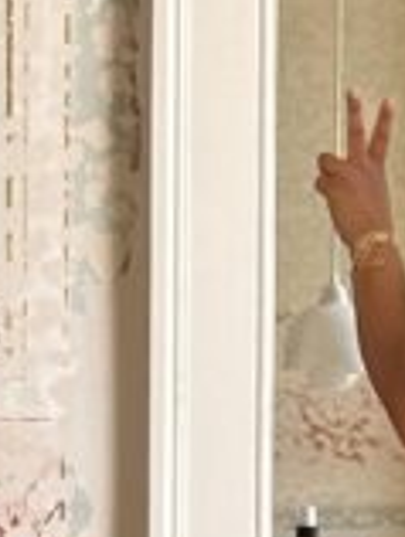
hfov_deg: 4.7
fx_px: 4838
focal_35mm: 311
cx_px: 1038
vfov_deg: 6.3
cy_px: 642
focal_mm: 6.86
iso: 64
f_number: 1.78
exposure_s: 1/141
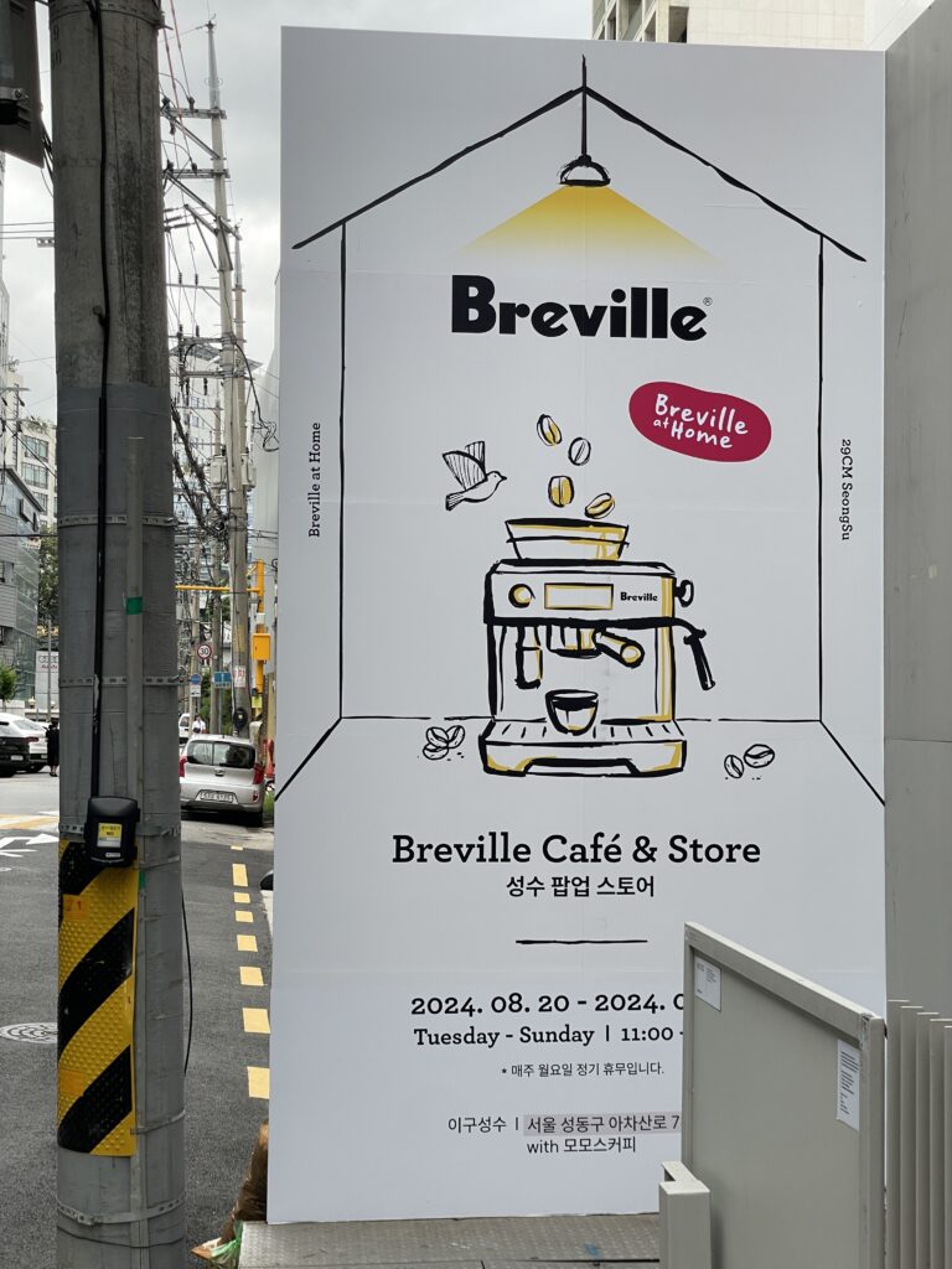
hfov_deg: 28.0
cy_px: 634
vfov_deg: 36.8
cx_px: 476
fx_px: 1907
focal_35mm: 52
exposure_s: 1/99
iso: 25
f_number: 2
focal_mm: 6
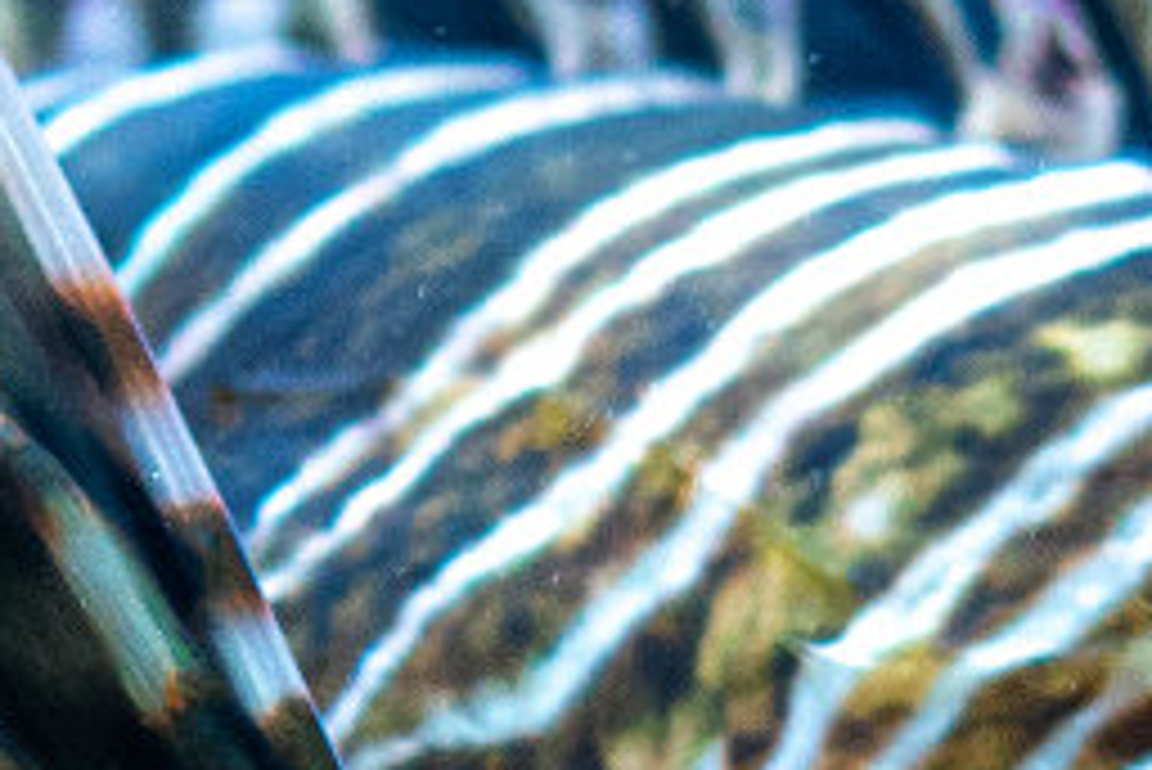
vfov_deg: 2.4
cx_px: 1566
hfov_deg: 3.6
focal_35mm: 563
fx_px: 18025
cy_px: 1272
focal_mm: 60
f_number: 2.8
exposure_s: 1/100
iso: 800
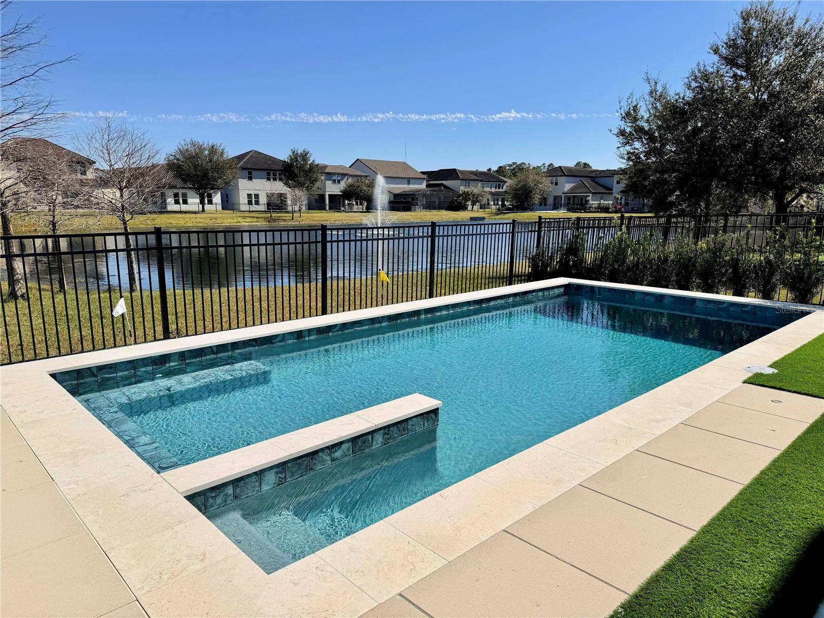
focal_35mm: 24
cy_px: 309
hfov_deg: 71.6
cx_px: 412
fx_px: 571
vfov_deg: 56.8
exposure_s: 1/10309
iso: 80
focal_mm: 6.76
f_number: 1.78
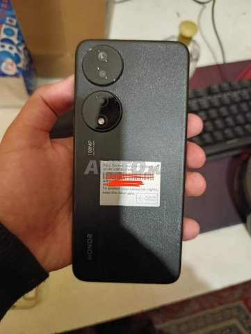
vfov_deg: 73.9
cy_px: 167
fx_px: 222
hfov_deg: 59.0
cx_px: 126
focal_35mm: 23
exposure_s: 1/24
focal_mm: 6.11
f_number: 1.65
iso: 2569
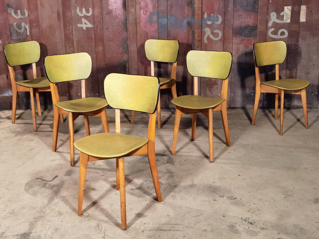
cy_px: 120
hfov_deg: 42.1
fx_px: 415
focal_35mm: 45
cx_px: 160
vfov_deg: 32.2
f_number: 1.9
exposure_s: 1/33.3
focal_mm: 6.71
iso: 400
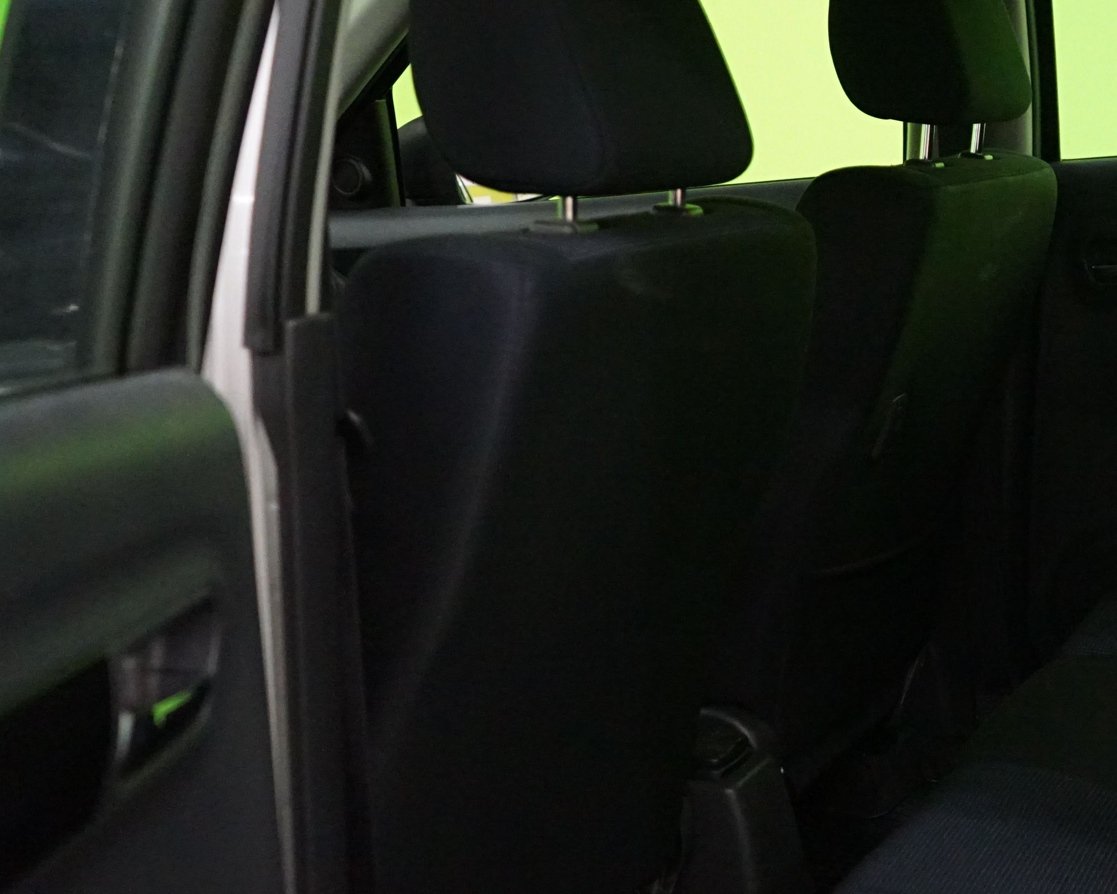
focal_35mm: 55
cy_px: 508
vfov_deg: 27.6
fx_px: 1818
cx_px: 1022
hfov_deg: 32.3
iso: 6400
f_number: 3.5
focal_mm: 30
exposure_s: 1/60
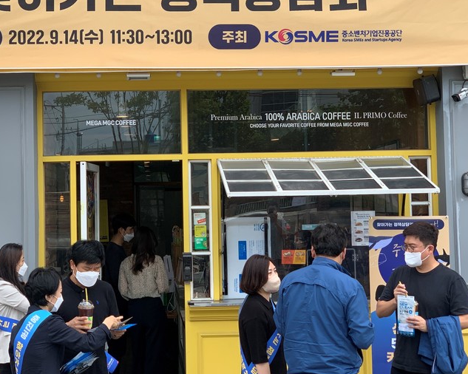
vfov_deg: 19.9
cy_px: 138
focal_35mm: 77
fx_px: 1066
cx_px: 206
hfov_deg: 24.7
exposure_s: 1/350
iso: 16
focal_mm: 6
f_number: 2.4
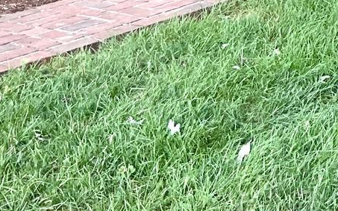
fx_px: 1280
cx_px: 518
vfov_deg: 8.7
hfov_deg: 14.0
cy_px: -273
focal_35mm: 139
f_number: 1.8
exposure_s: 1/262
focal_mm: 3
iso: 16
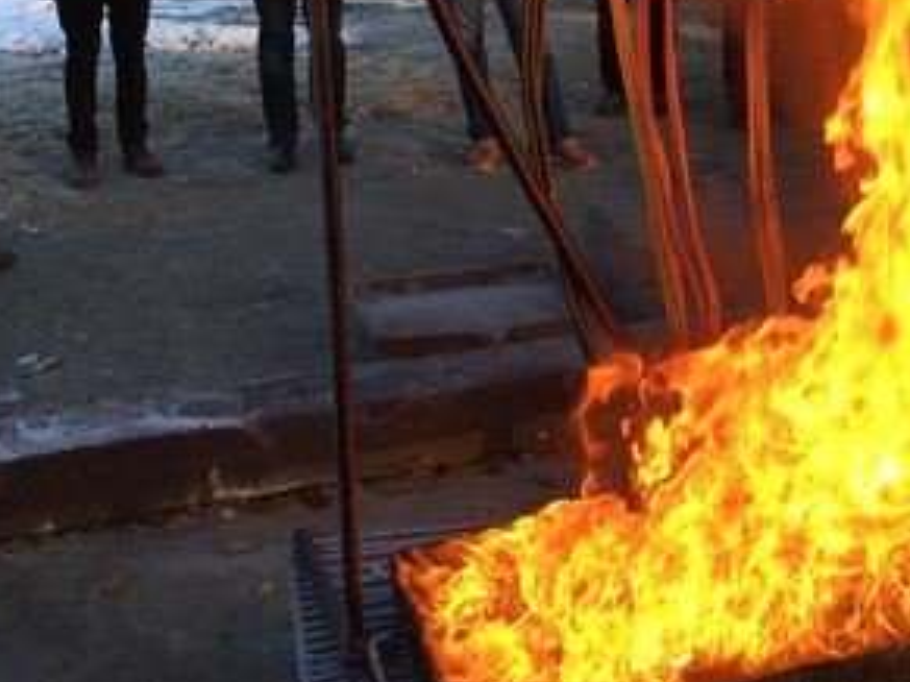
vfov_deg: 28.0
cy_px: 153
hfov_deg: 37.4
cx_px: 513
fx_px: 1340
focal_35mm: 51
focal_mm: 4.15
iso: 25
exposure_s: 1/318
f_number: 2.2
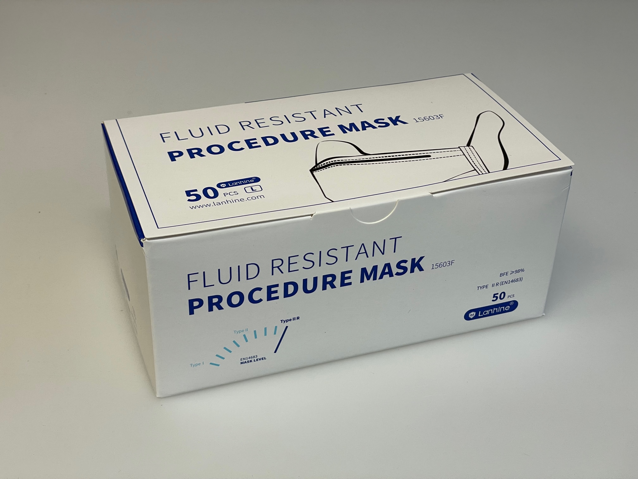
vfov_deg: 28.0
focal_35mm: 52
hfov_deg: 36.8
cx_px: 319
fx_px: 958
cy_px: 240
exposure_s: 1/108
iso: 50
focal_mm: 6
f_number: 2
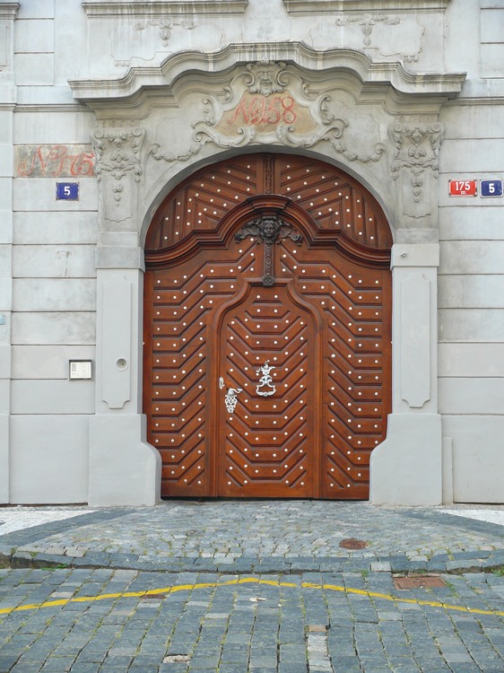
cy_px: 336
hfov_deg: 21.3
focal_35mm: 69
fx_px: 1340
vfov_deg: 28.2
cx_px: 252
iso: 100
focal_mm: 14.6
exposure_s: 1/30
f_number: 3.2
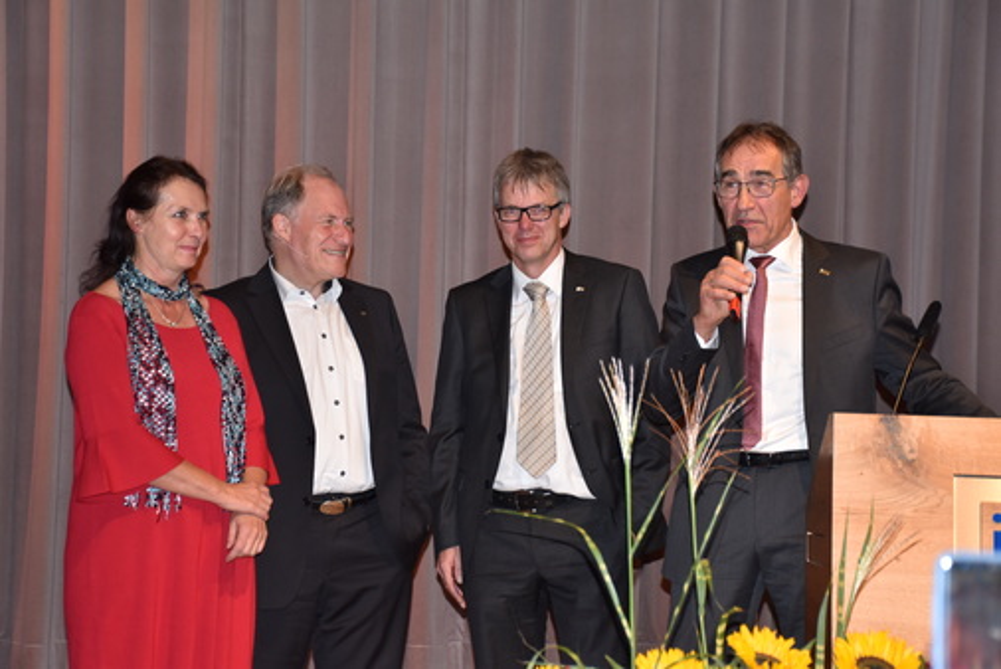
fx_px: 2337
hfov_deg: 24.2
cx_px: 500
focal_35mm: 84
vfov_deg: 16.3
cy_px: 334
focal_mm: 56
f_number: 4.8
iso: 640
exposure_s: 1/60
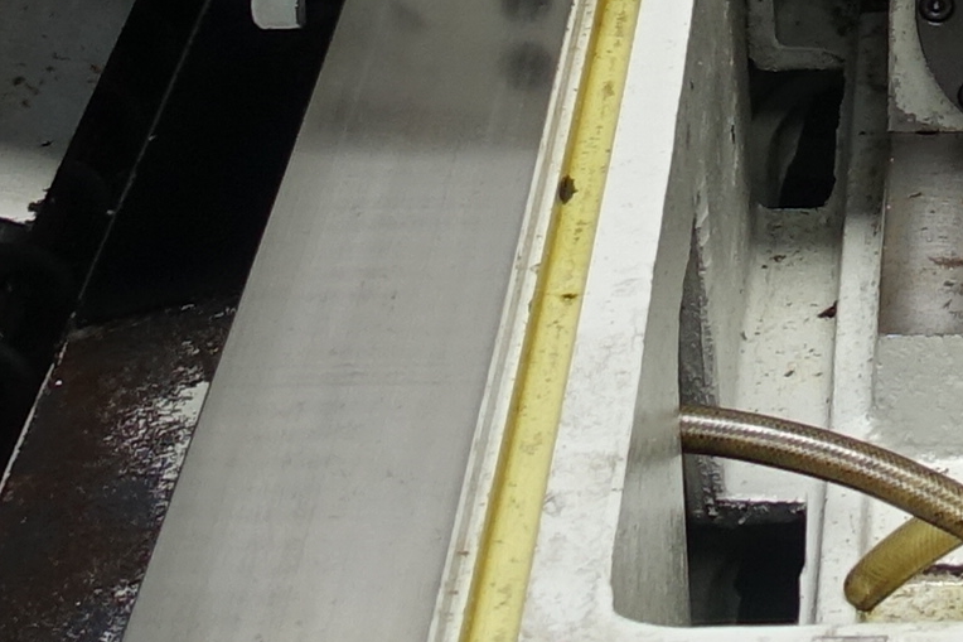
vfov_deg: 7.1
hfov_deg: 11.6
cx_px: 1268
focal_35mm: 172
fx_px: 4600
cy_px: -1319
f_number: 2.8
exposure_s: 1/80
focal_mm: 8.8
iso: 125
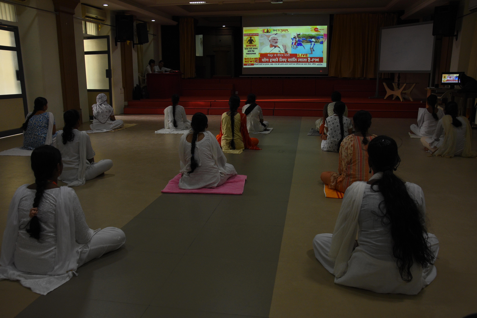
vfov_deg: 41.7
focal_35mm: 32
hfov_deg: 59.5
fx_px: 417
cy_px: 159
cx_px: 238
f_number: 5.6
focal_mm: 21
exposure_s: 1/125
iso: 800
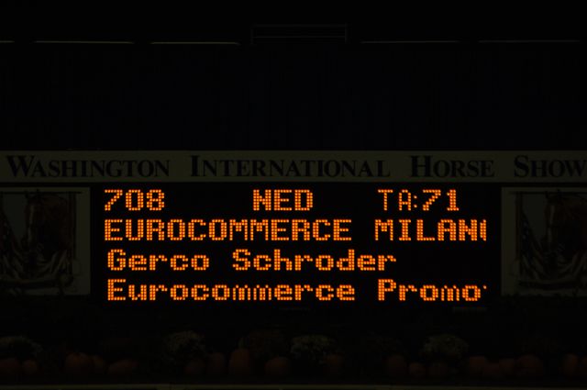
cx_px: 294
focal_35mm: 450
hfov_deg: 4.6
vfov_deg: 3.0
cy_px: 195
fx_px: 7328
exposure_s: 1/250
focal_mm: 300
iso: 400
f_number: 5.6
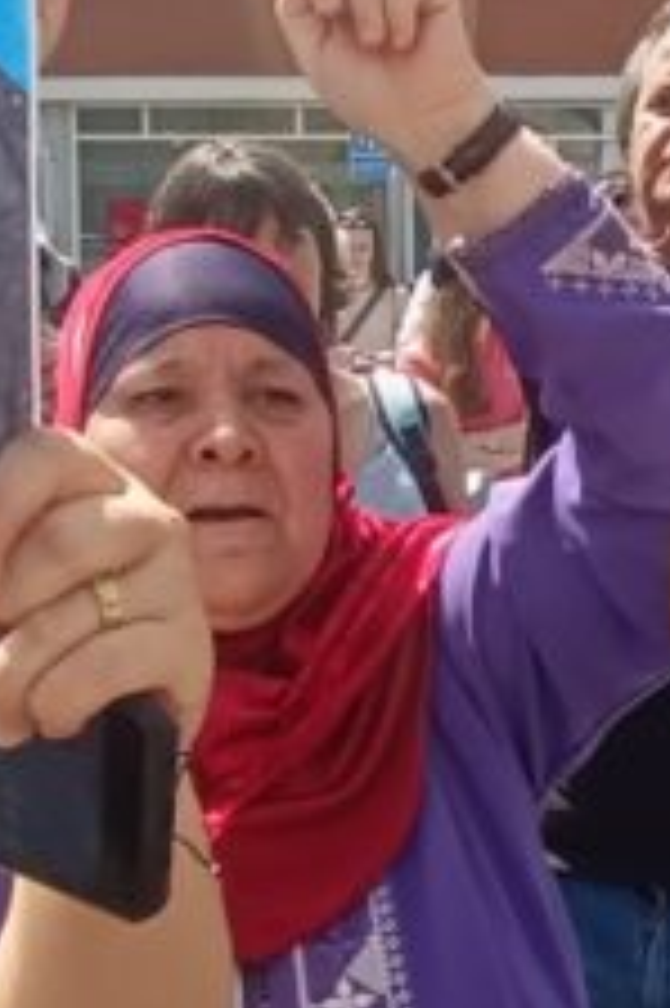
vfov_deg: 26.7
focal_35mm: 76
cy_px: 450
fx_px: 2125
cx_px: 670
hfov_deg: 17.5
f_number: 2.2
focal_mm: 1.66
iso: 50
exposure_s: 1/373
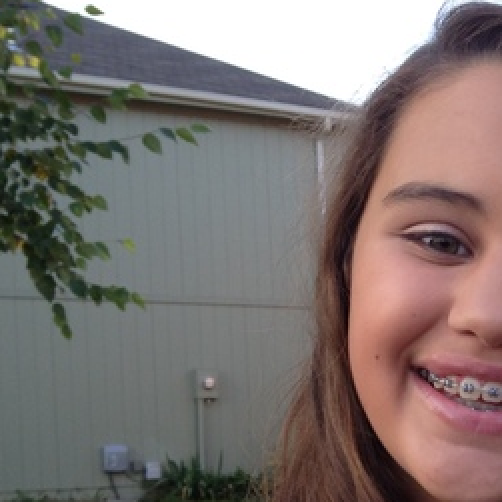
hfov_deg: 20.6
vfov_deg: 21.5
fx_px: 1296
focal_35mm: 79
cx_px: 592
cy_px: 434
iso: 64
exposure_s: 1/120
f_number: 2.4
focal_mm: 4.28
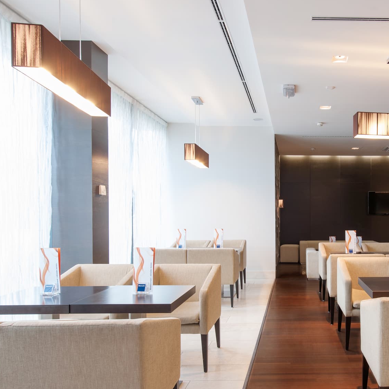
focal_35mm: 30
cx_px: 301
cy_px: 222
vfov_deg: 53.9
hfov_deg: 51.2
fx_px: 381
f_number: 8
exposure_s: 1/1.67
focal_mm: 20
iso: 50
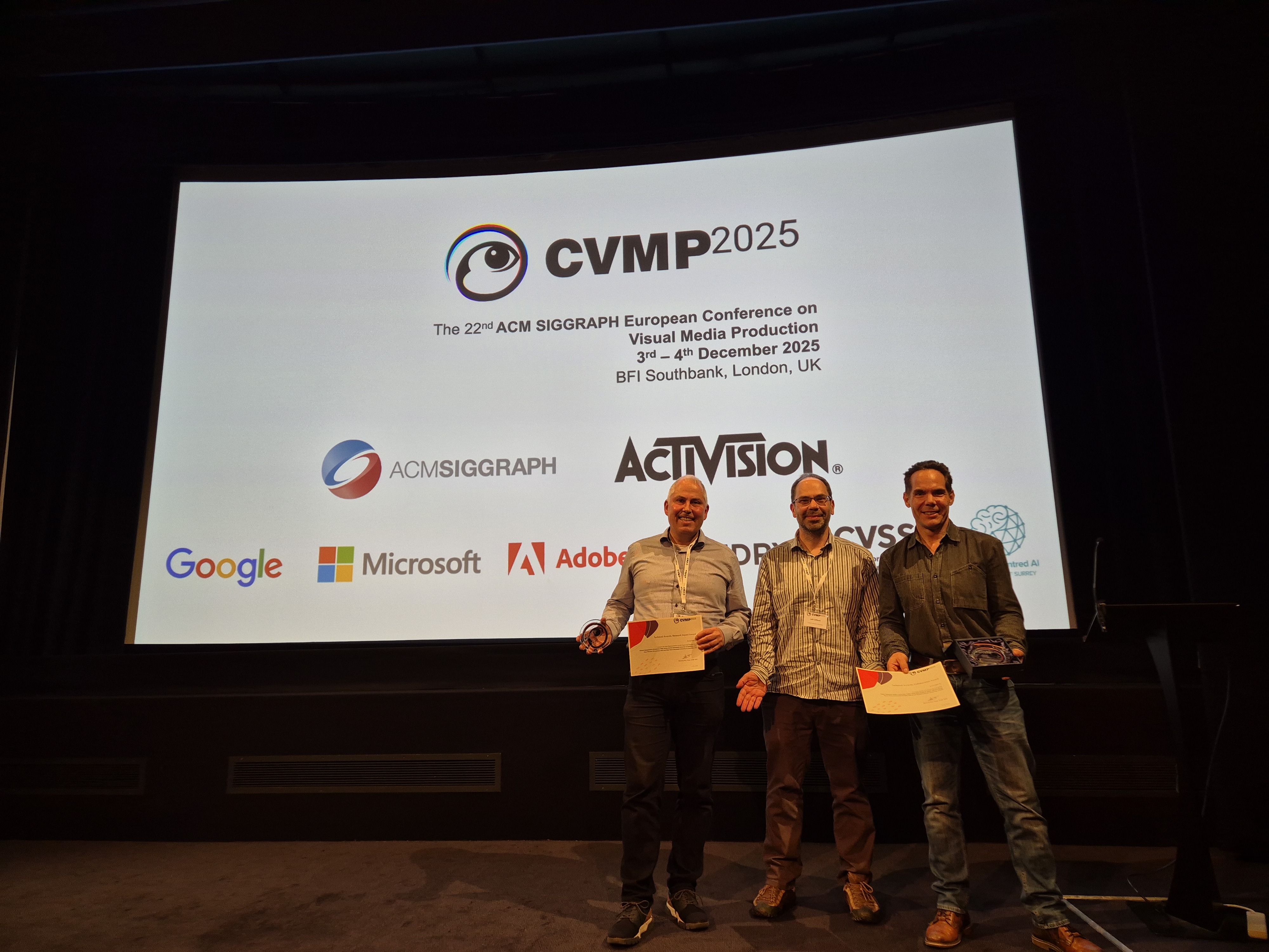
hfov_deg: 73.9
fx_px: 843
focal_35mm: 23
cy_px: 476
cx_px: 634
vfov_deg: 58.9
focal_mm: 5.4
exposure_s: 1/100
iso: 250
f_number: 1.8
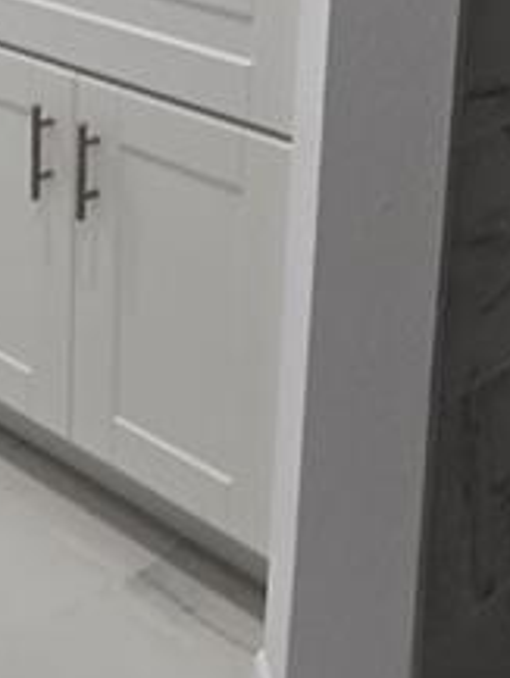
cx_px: -294
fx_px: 1413
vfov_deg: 24.7
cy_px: -109
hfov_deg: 17.9
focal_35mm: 72
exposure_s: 1/60
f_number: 2.2
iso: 50
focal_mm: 2.2
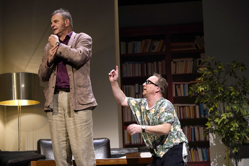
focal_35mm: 106
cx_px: 124
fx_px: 733
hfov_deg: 19.3
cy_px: 83
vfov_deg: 12.9
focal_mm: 106
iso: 1600
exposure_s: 1/160
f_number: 5.6
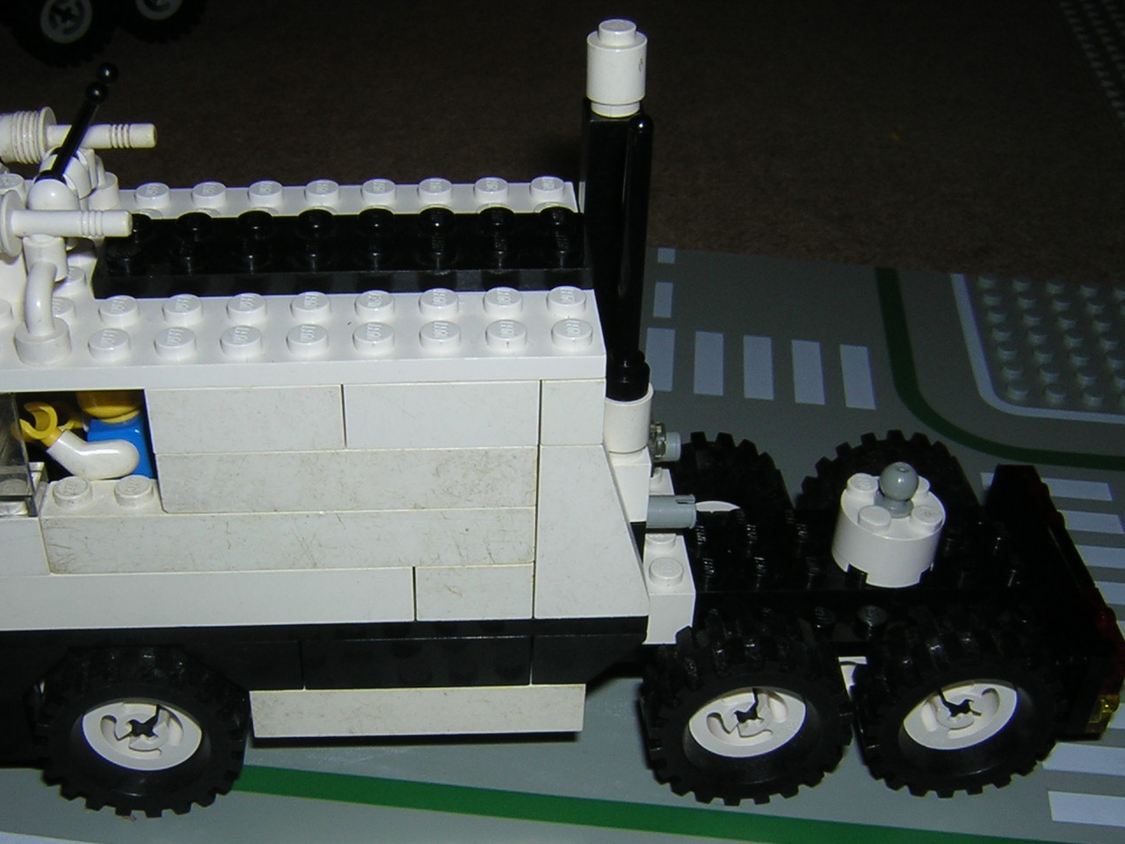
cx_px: 488
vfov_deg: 32.1
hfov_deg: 42.0
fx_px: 1462
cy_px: 520
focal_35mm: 45
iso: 100
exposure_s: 1/60.1
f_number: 5.2
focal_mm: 4.7
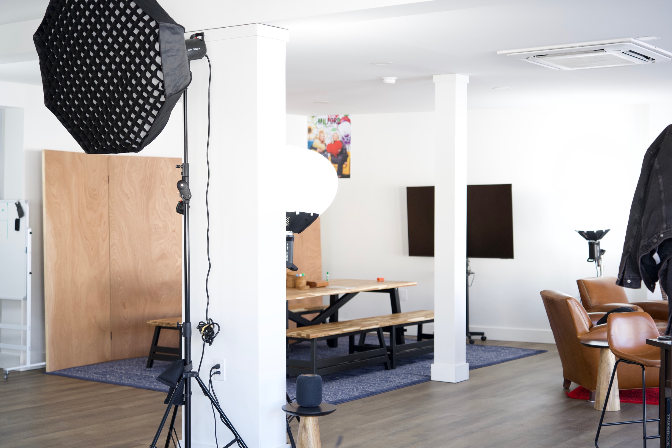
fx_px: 989
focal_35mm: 53
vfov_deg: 25.5
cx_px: 333
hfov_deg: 37.5
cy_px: 221
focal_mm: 52
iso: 800
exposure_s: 1/250
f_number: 2.8
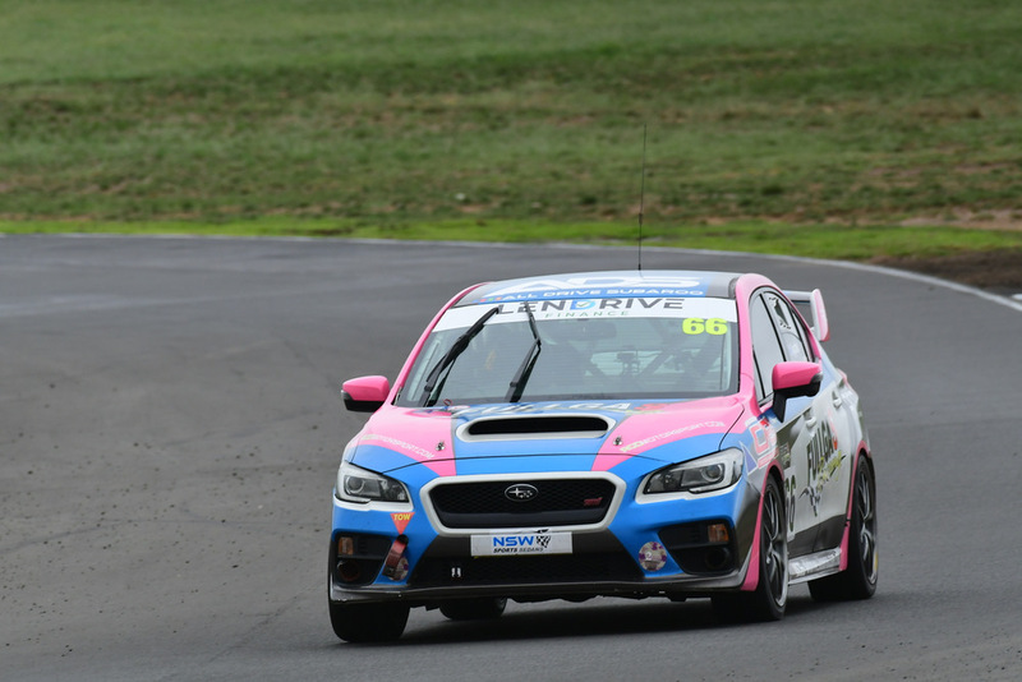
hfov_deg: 2.7
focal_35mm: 750
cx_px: 511
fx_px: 21298
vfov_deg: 1.8
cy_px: 341
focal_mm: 500
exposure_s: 1/640
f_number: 10
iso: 640
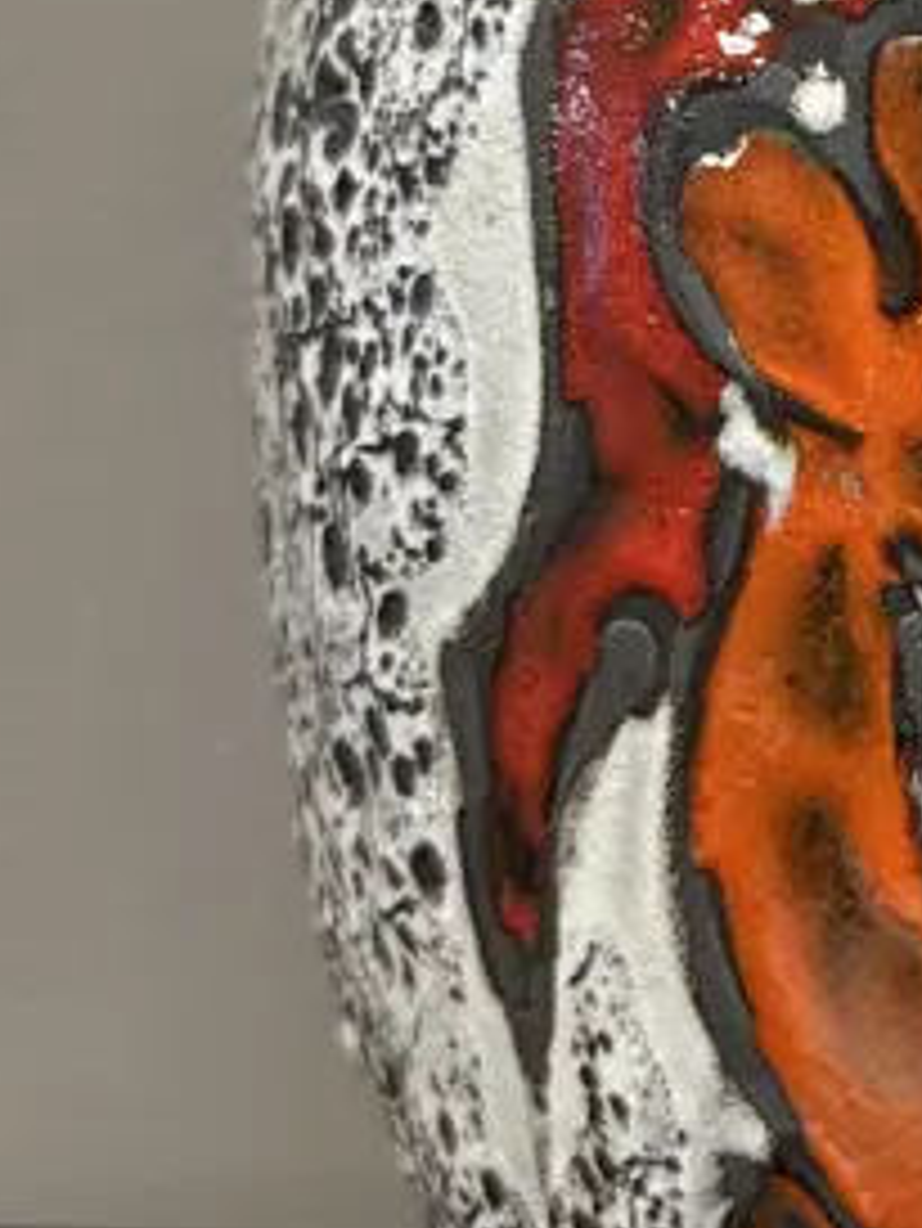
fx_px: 3194
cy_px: 148
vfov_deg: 21.3
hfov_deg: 14.8
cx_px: 1547
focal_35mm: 90
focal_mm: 6.86
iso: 125
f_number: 1.78
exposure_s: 1/50
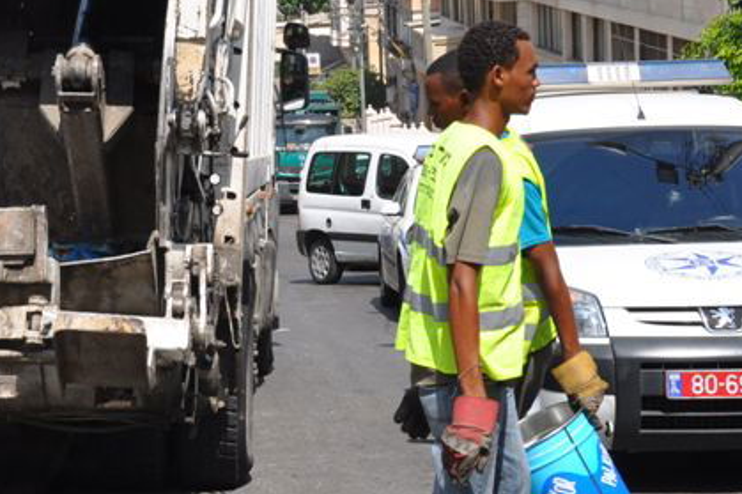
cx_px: 135
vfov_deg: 12.9
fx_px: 2188
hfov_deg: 19.0
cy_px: 177
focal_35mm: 106
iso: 200
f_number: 10
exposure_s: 1/400
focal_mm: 29
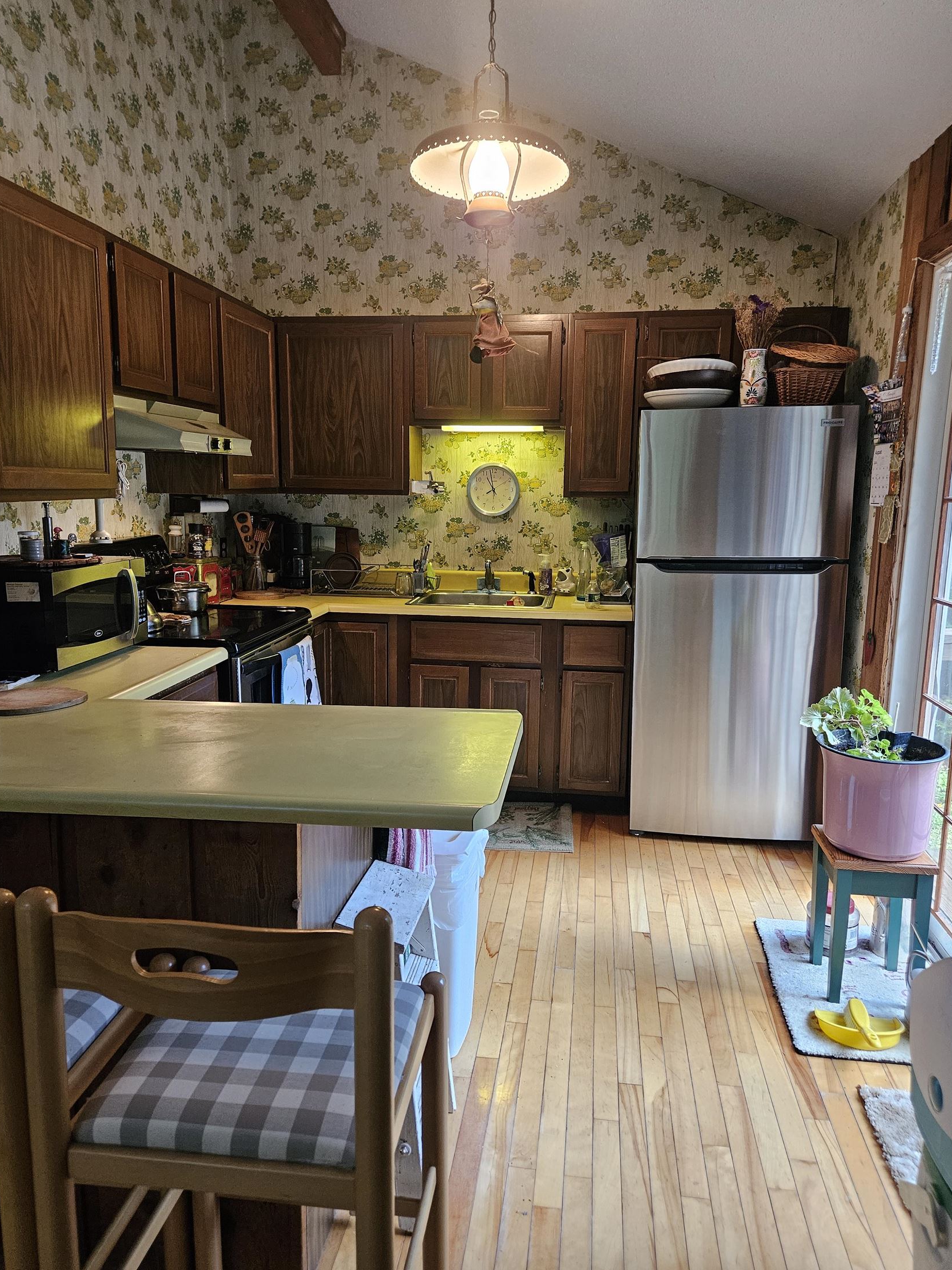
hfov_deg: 56.8
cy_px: 635
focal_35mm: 24
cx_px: 472
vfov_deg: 71.6
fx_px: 880
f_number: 1.8
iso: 500
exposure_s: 1/120
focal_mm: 5.4
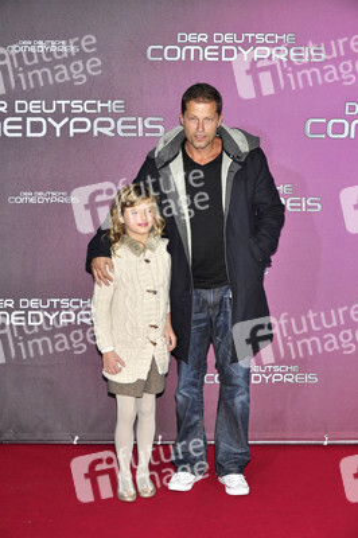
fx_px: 1009
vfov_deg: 29.9
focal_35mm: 68
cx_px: 179
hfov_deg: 20.1
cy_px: 269
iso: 400
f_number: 4.8
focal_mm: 45
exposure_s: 1/200
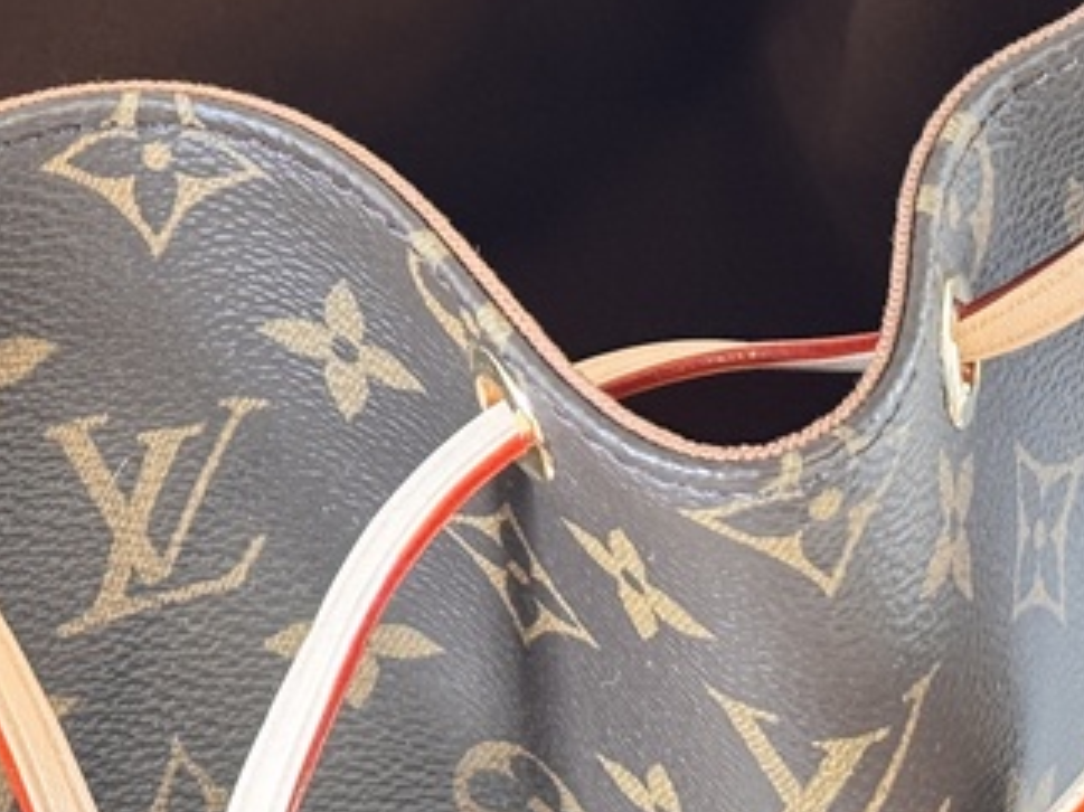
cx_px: 181
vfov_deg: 9.8
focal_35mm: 150
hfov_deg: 13.1
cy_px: -104
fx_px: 4696
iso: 250
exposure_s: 1/53
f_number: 1.78
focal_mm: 6.76
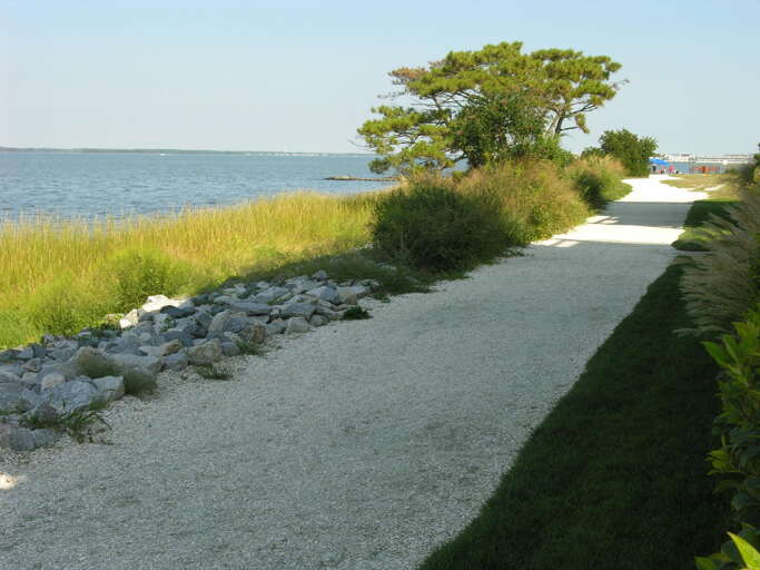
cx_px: 380
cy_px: 285
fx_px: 1141
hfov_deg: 36.8
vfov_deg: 28.0
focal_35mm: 52
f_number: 6.5
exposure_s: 1/147
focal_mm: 13.2
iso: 50
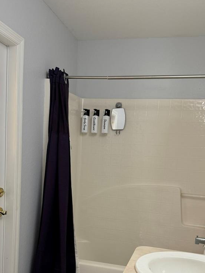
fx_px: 308
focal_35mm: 39
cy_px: 200
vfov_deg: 46.4
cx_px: 99
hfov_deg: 36.8
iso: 160
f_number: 1.78
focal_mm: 6.76
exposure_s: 1/60
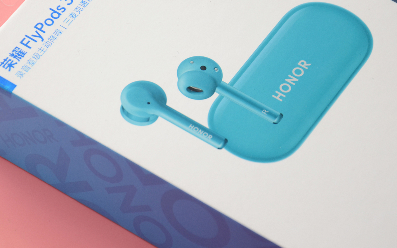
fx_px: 2550
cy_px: 58
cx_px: 176
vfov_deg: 5.6
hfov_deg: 8.9
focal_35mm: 236
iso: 200
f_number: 5.6
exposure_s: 1/125
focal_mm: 105
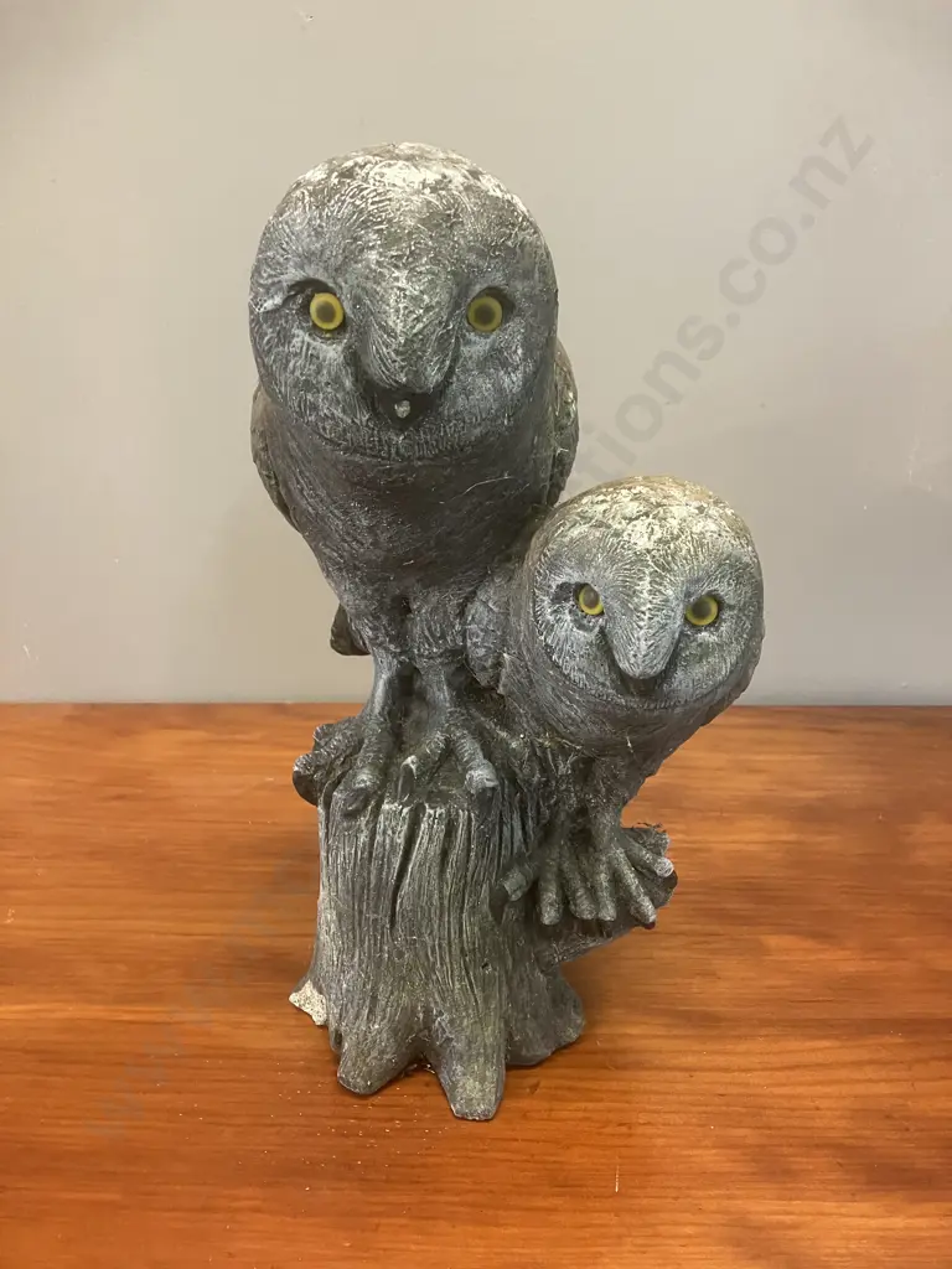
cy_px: 634
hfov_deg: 49.7
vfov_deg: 63.4
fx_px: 1027
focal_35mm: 28
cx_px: 476
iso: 250
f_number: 1.8
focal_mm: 3.99
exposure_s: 1/50
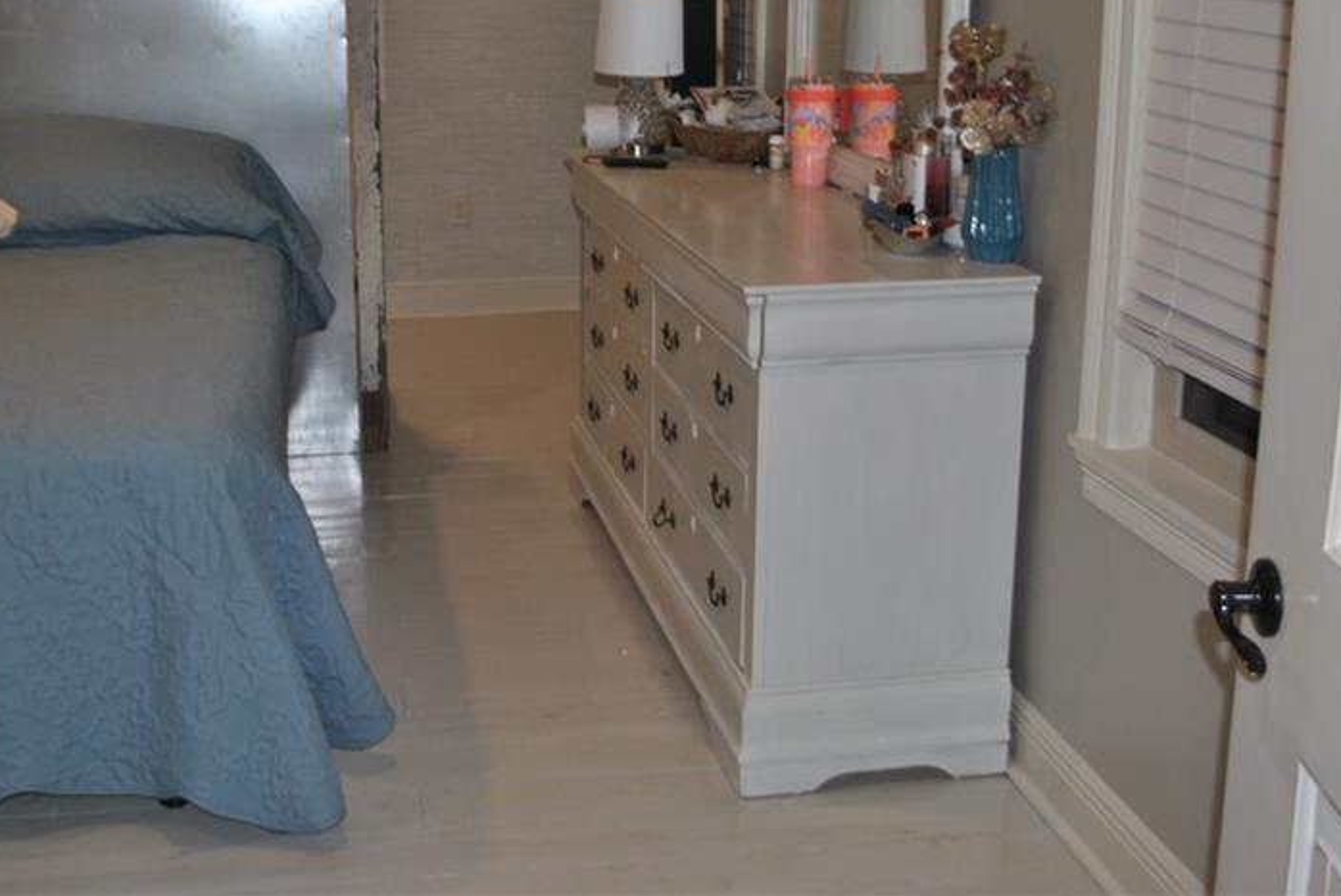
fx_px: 1640
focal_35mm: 44
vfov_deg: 30.1
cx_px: 536
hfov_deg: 44.3
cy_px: 240
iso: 200
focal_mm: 20
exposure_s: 1/60
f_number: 3.8
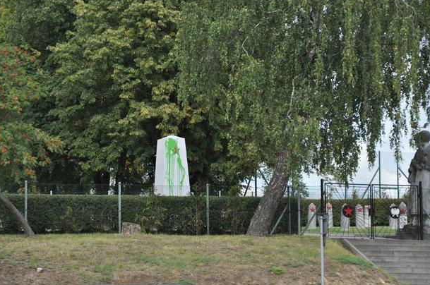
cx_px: 223
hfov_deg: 13.1
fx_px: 1872
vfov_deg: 8.7
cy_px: 135
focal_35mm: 157
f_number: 6.3
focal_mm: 98
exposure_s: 1/3200
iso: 1600
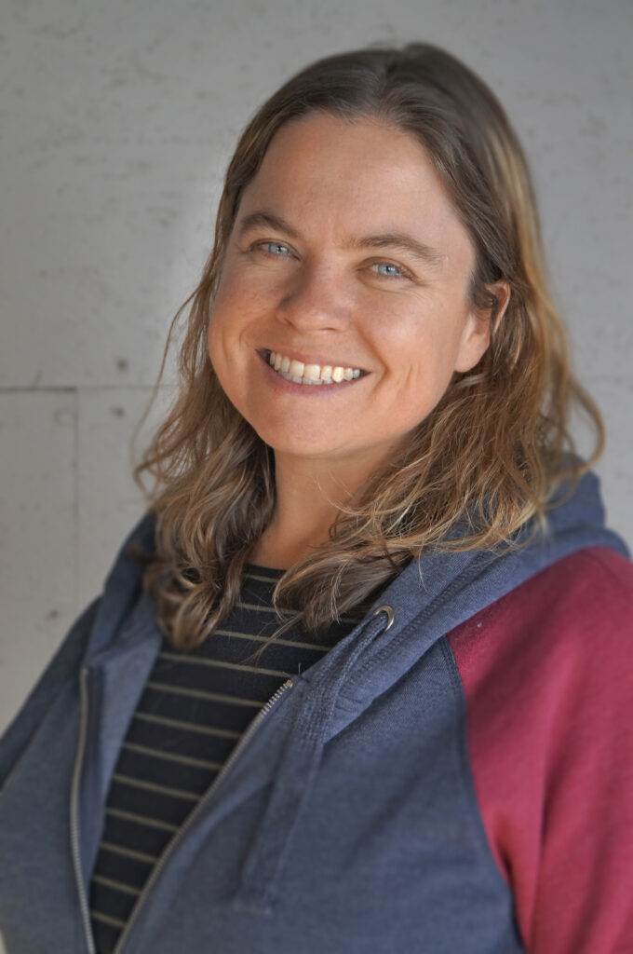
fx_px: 1785
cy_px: 477
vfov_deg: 29.9
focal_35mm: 68
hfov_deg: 20.1
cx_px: 316
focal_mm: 45
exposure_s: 1/160
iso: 500
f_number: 5.6
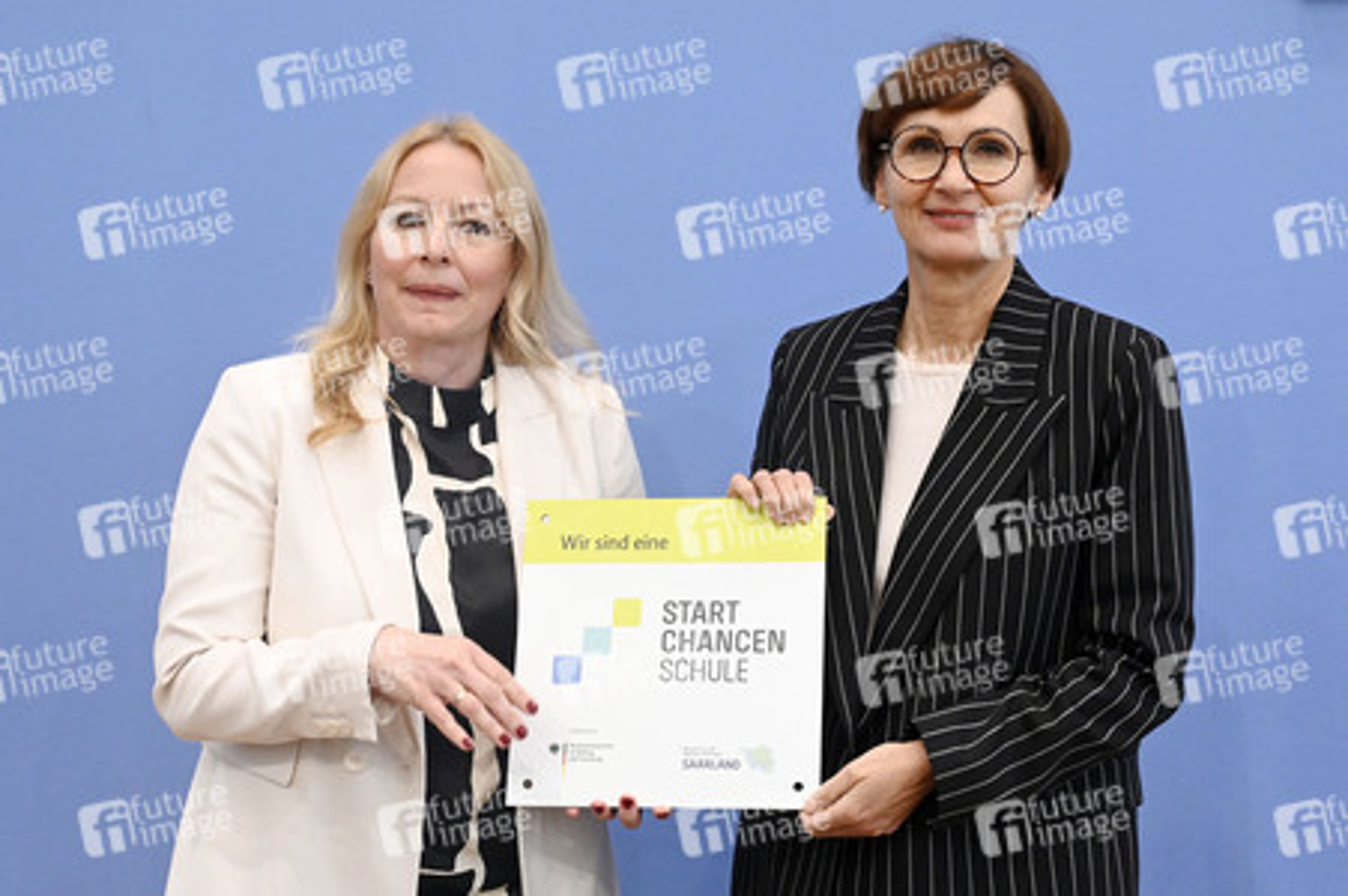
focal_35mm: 43
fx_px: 1609
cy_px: 448
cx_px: 674
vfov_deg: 31.1
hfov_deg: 45.5
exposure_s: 1/640
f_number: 5
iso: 4000
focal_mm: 43
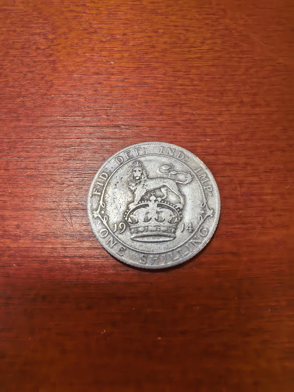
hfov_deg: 56.8
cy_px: 196
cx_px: 147
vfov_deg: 71.6
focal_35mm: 24
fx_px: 272
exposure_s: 1/50
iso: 200
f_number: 2.2
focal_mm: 1.68
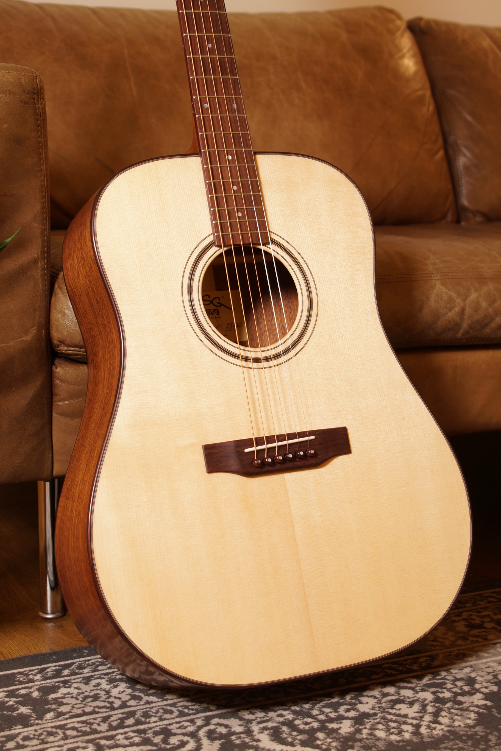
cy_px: 376
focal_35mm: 60
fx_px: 1252
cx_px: 250
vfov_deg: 33.4
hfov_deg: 22.6
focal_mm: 40
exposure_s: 1/13
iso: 100
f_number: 5
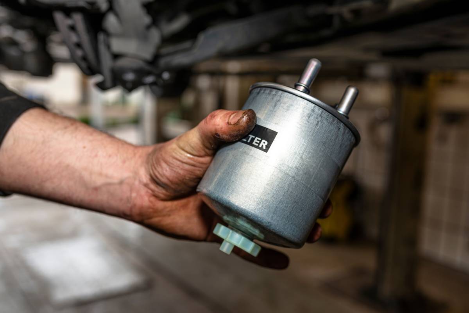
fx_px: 456
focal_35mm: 35
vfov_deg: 37.9
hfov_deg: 54.4
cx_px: 234
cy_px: 156
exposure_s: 1/60
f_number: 4
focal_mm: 35
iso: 100
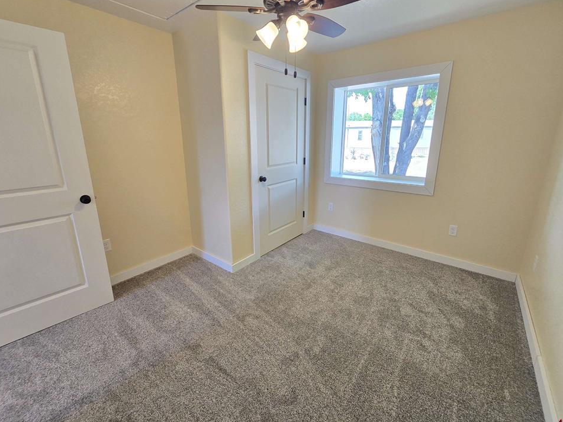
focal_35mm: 14
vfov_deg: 85.5
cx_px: 279
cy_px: 196
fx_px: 228
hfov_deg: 102.1
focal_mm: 2.2
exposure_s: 1/60
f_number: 2.2
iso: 125
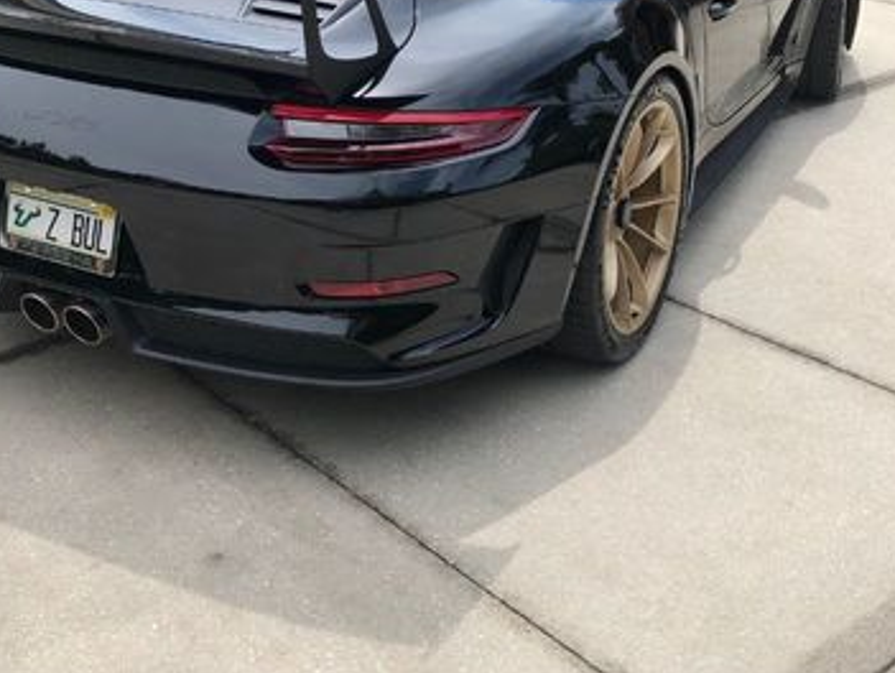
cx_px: 377
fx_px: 1320
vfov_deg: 28.0
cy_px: 125
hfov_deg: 37.4
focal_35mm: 51
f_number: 1.8
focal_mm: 3.99
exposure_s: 1/1156
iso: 20
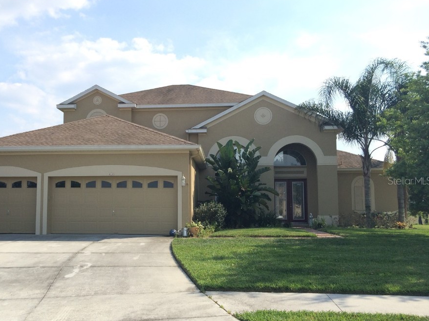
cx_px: 184
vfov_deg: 40.6
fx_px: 434
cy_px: 181
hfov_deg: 52.5
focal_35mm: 35
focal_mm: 4.12
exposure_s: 1/1709
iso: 32
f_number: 2.2
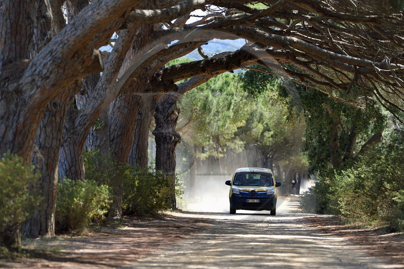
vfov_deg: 6.9
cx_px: 202
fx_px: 2243
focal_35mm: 200
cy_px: 134
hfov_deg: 10.3
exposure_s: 1/6400
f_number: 4
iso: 1600
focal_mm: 200
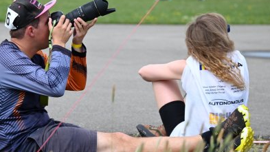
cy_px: 72
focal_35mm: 265
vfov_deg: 4.6
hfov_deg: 8.1
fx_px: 1897
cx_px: 103
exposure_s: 1/2500
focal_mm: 200
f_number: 7.1
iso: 800
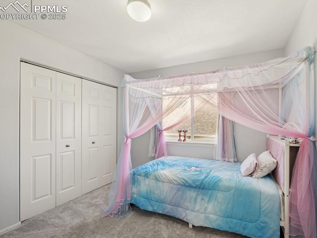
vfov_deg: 78.1
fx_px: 147
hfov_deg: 93.8
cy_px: 125
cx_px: 182
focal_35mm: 16
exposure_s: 1/8
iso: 100
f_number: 11
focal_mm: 14
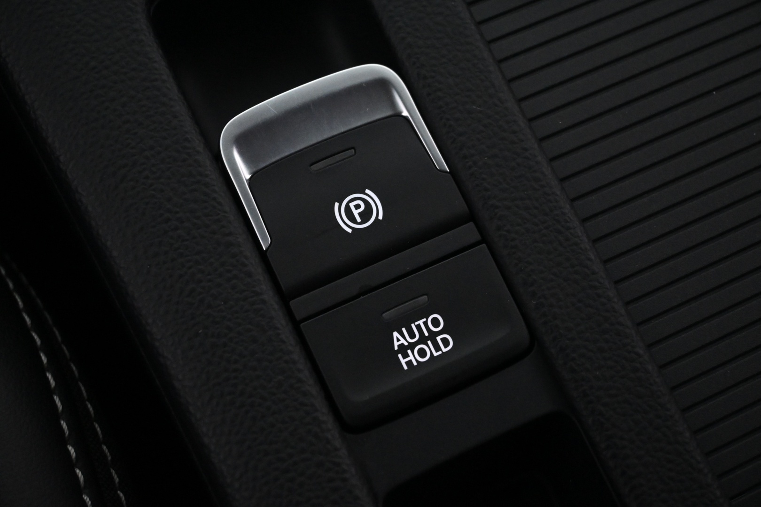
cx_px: 380
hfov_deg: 35.9
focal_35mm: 56
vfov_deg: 24.4
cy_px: 254
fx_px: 1173
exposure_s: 1/60
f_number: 5.3
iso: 4500
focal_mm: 37
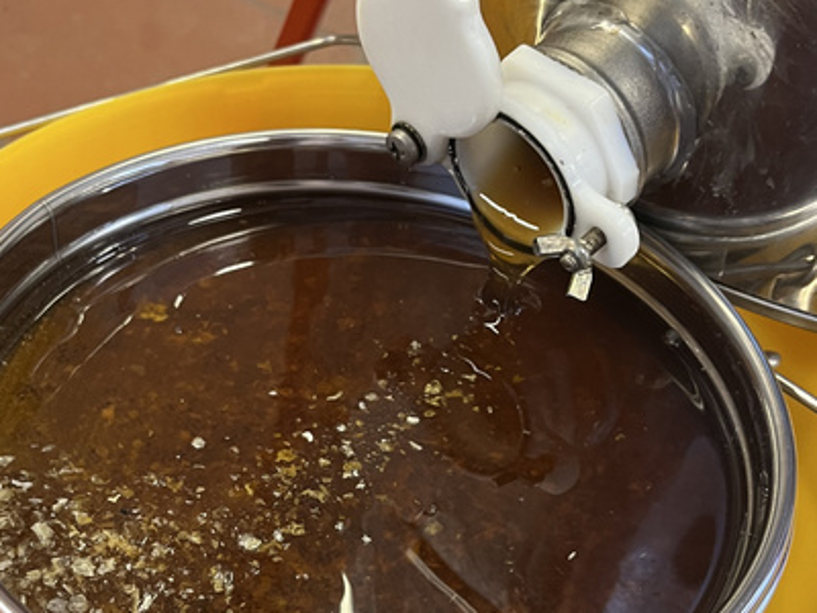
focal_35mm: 39
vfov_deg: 36.7
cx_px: 378
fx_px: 920
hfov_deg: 47.8
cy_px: 366
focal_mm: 5.1
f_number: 1.6
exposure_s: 1/50
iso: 320
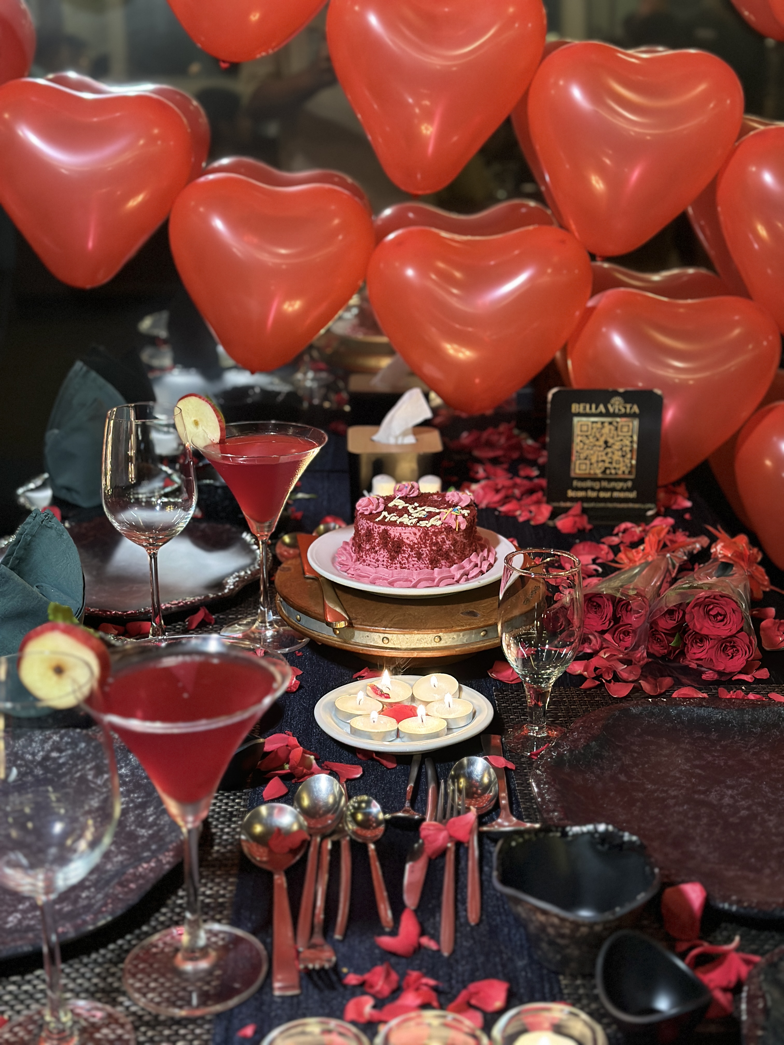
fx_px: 1450
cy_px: 522
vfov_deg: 39.7
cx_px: 392
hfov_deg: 30.3
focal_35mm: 48
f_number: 1.78
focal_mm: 6.86
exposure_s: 1/33
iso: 400
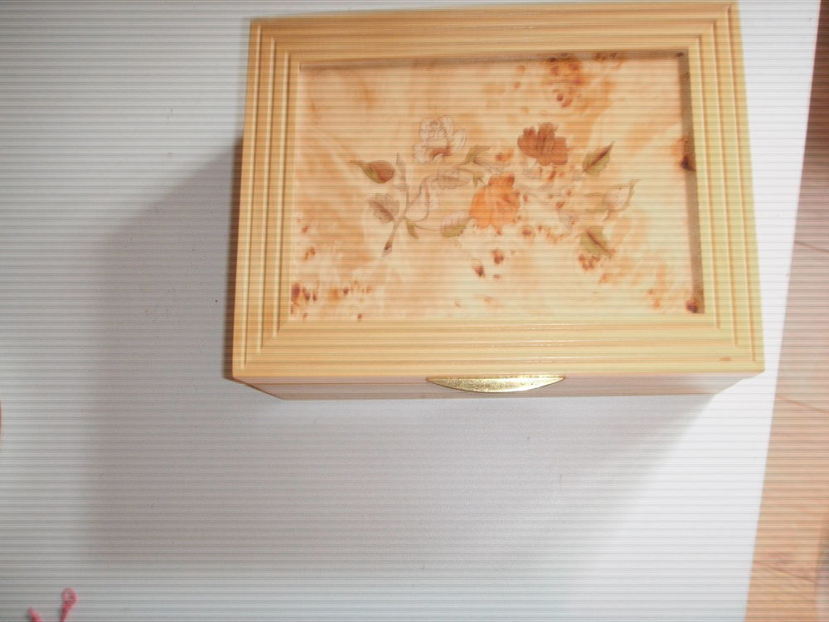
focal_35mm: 39
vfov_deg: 36.8
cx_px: 414
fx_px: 934
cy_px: 311
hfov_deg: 47.9
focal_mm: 6.6
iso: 100
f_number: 3.5
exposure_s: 1/45
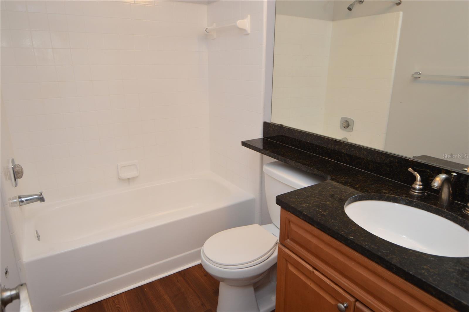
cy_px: 156
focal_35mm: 22
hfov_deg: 77.4
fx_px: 293
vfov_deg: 56.0
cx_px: 234
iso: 400
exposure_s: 1/60
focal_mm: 15
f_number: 4
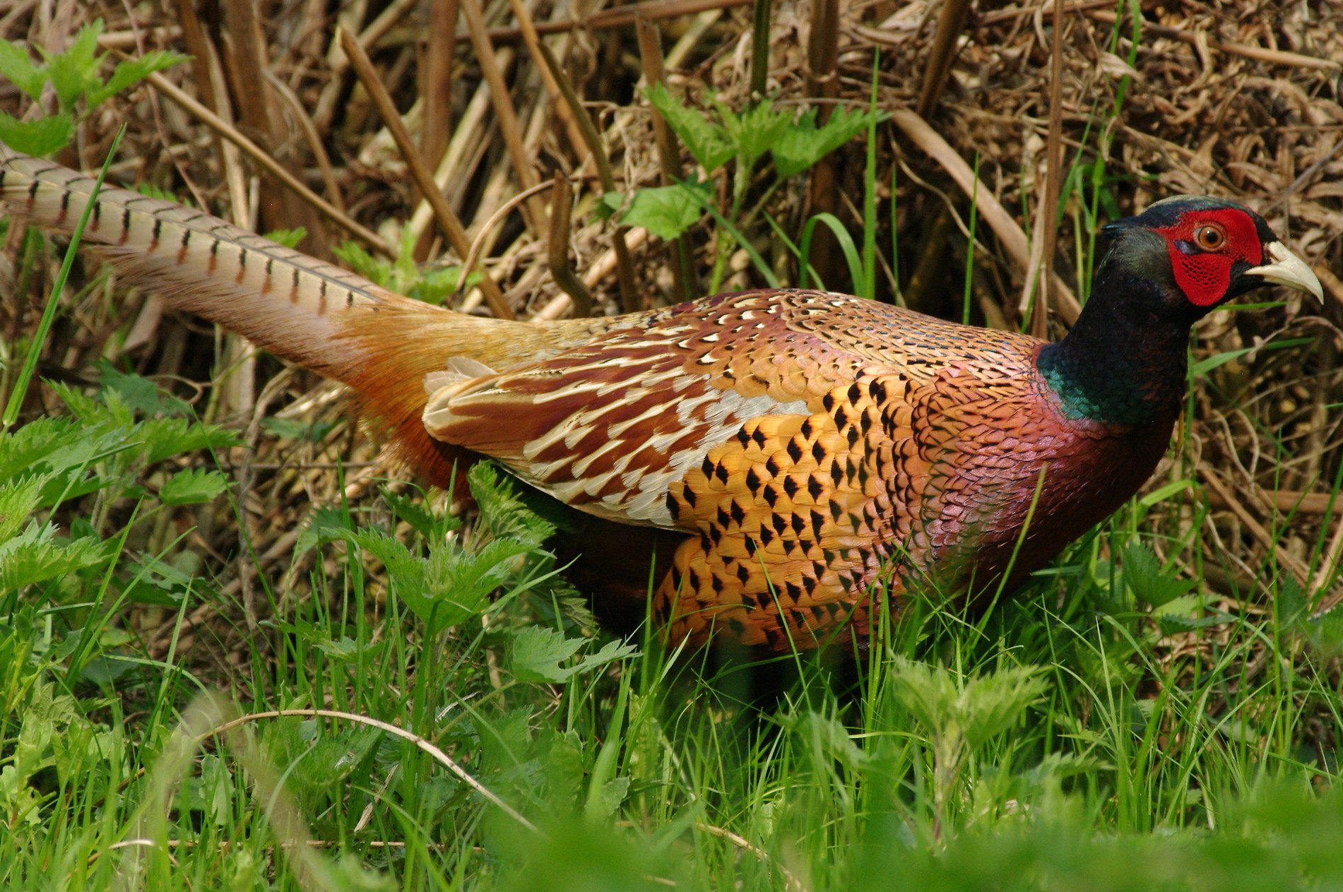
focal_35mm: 568
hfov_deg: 3.6
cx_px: 775
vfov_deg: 2.4
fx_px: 21166
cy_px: 412
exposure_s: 1/500
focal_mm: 300
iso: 800
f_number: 8
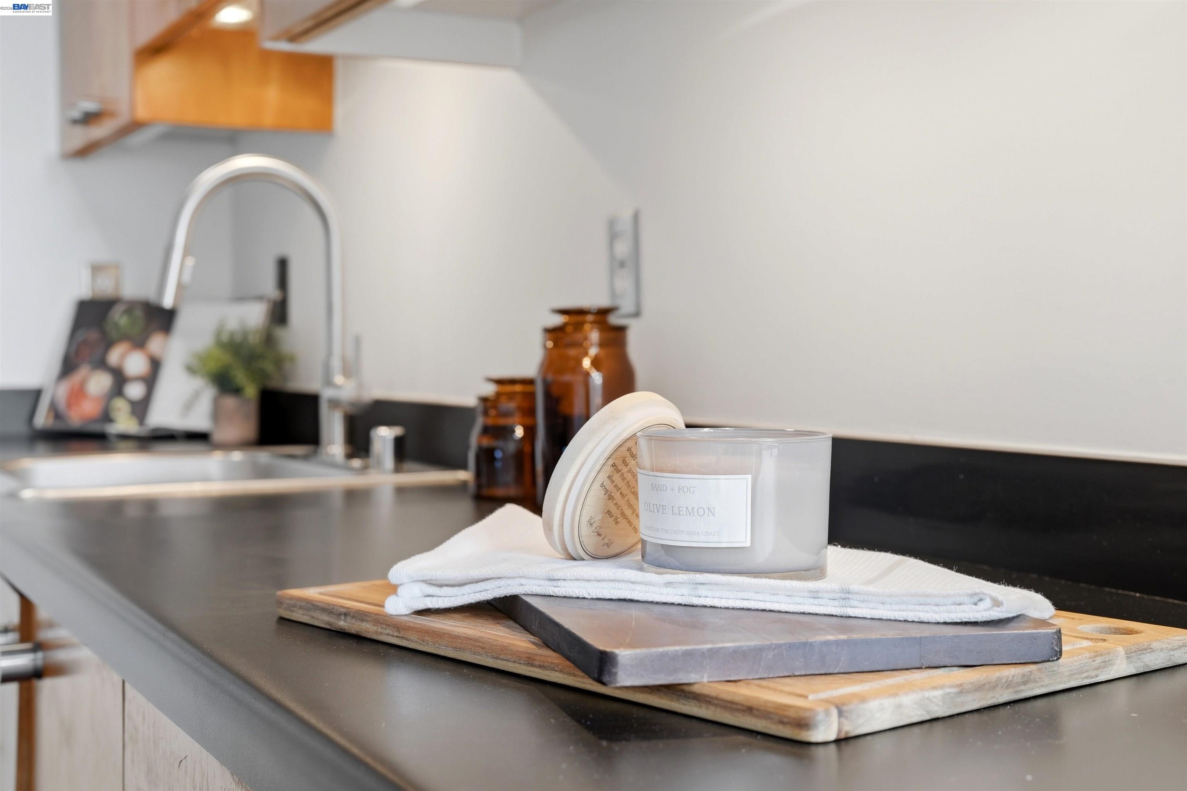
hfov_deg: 39.6
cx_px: 594
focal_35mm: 50
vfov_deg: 27.0
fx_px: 1648
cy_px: 396
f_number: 5.6
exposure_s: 1/160
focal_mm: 50
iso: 250
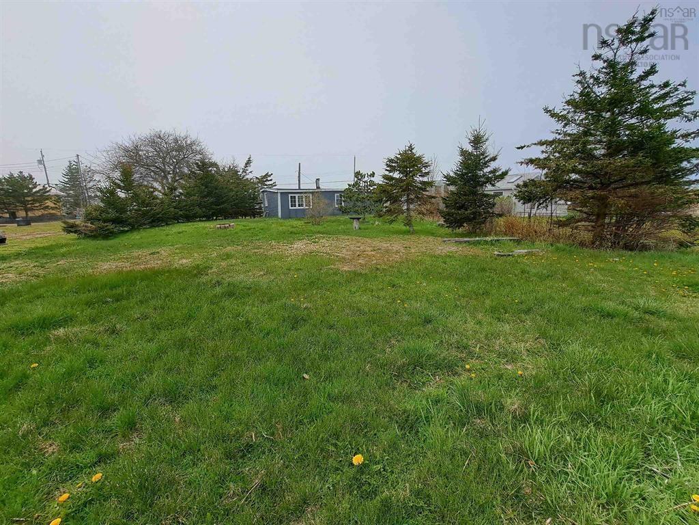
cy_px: 262
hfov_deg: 106.2
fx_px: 263
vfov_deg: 89.9
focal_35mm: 13
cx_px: 350
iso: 50
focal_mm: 1.74
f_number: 2.2
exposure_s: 1/2012
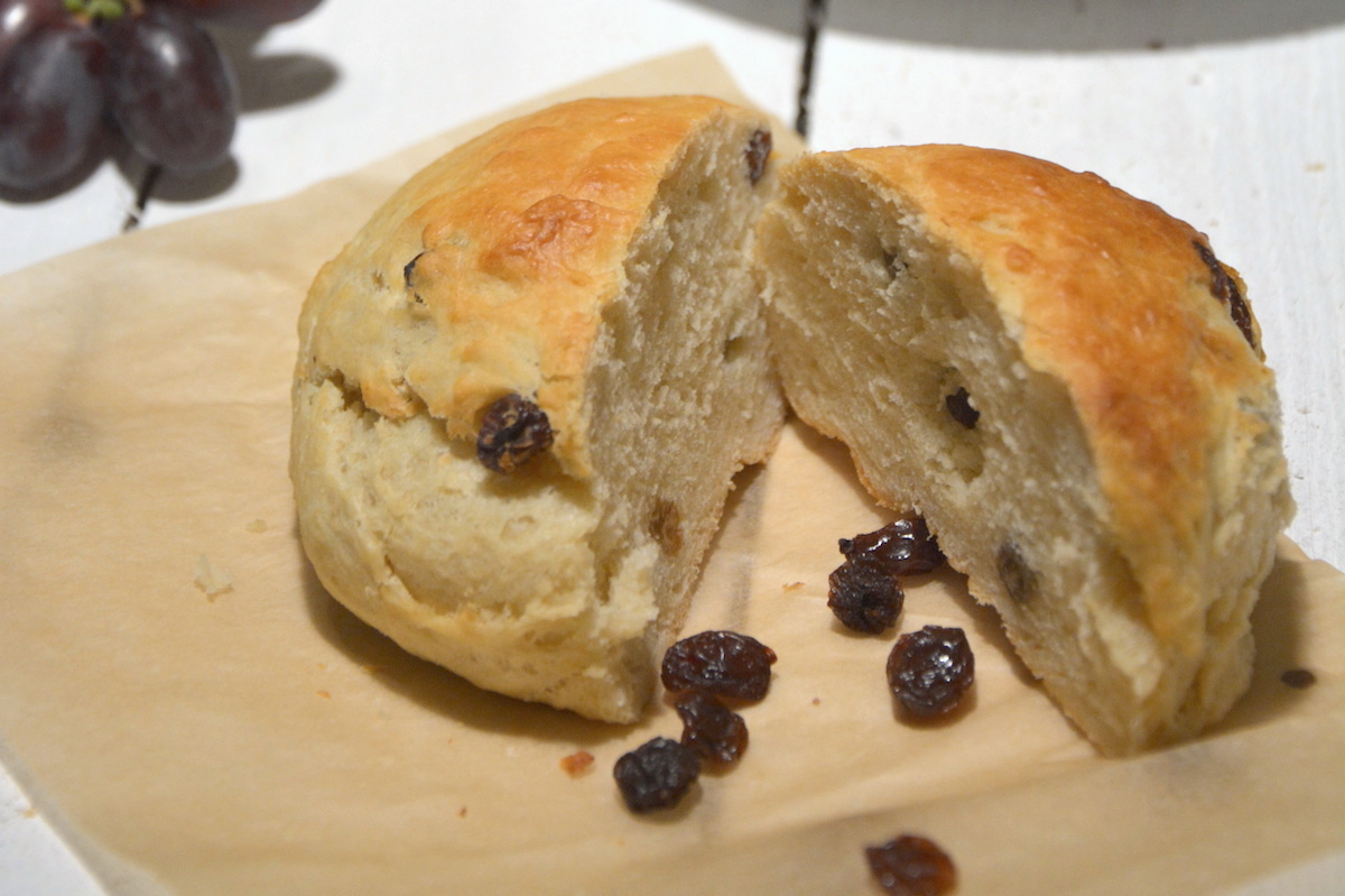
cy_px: 448
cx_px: 672
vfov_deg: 15.7
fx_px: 3249
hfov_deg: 23.4
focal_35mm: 87
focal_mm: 58
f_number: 5
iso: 800
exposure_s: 1/50
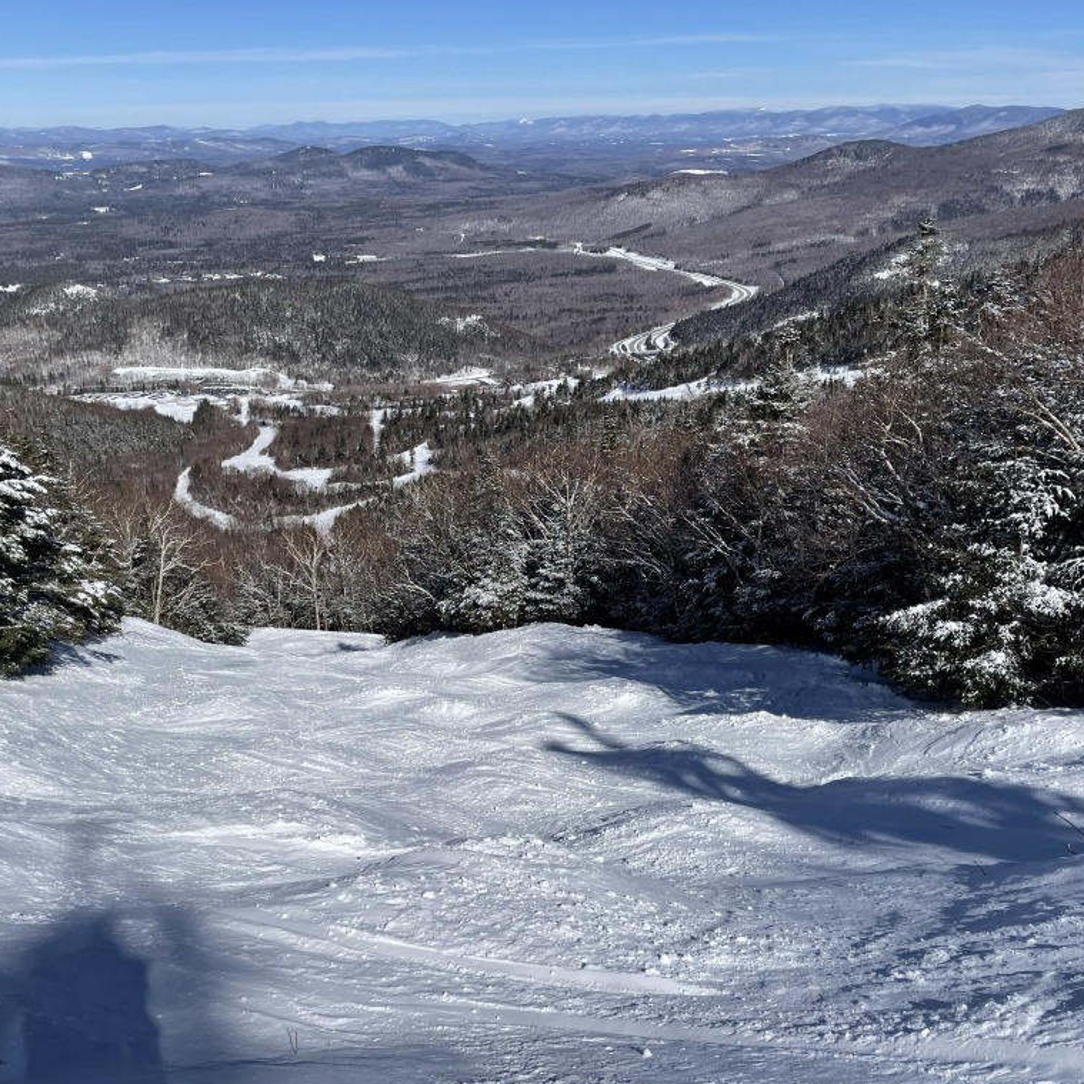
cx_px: 458
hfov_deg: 52.3
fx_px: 1098
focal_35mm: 31
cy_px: 546
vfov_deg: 52.5
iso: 32
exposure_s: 1/9091
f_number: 1.6
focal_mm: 4.2
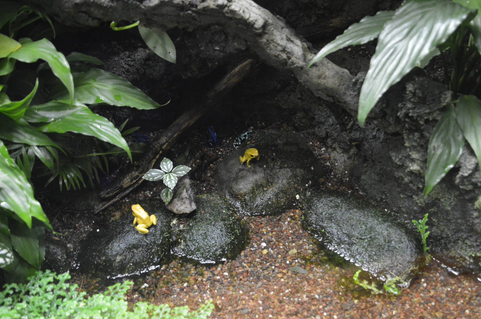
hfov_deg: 48.5
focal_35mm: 40
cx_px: 242
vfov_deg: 33.3
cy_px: 156
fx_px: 534
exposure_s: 1/30
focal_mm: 26
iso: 3200
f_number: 3.8
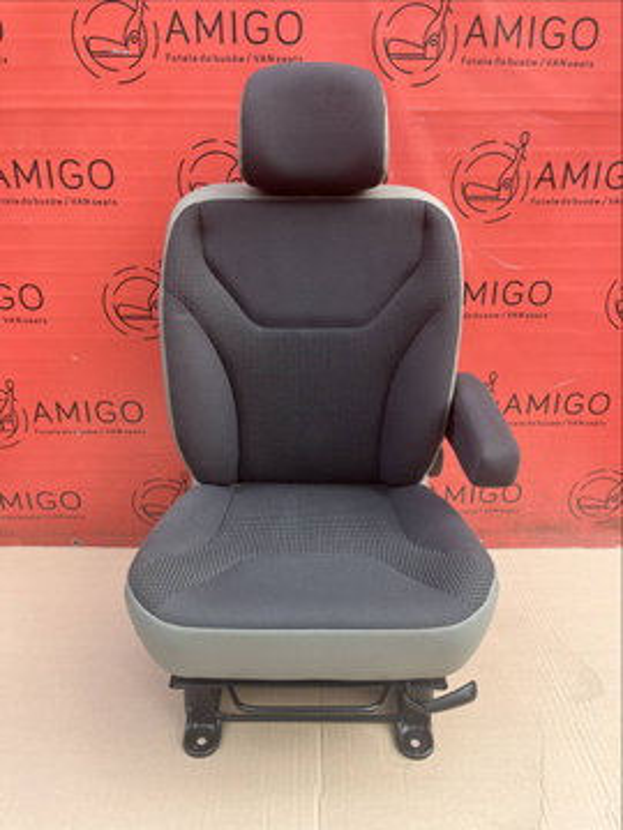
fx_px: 624
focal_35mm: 26
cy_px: 415
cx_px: 312
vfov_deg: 67.3
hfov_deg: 53.1
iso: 50
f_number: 1.6
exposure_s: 1/121
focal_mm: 5.1
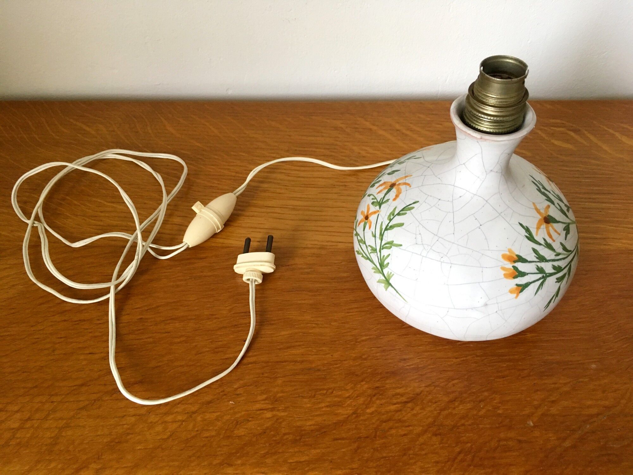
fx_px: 530
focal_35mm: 29
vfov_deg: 48.2
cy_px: 238
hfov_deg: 61.7
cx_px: 316
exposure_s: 1/33
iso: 125
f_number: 2.2
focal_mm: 4.15
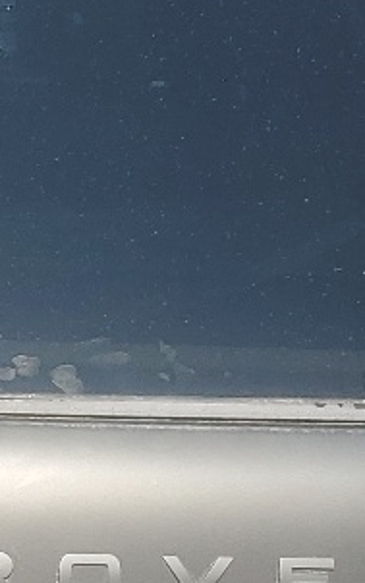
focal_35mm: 146
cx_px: -205
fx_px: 2322
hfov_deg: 8.7
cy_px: 514
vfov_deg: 14.2
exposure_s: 1/2500
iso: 50
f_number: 1.5
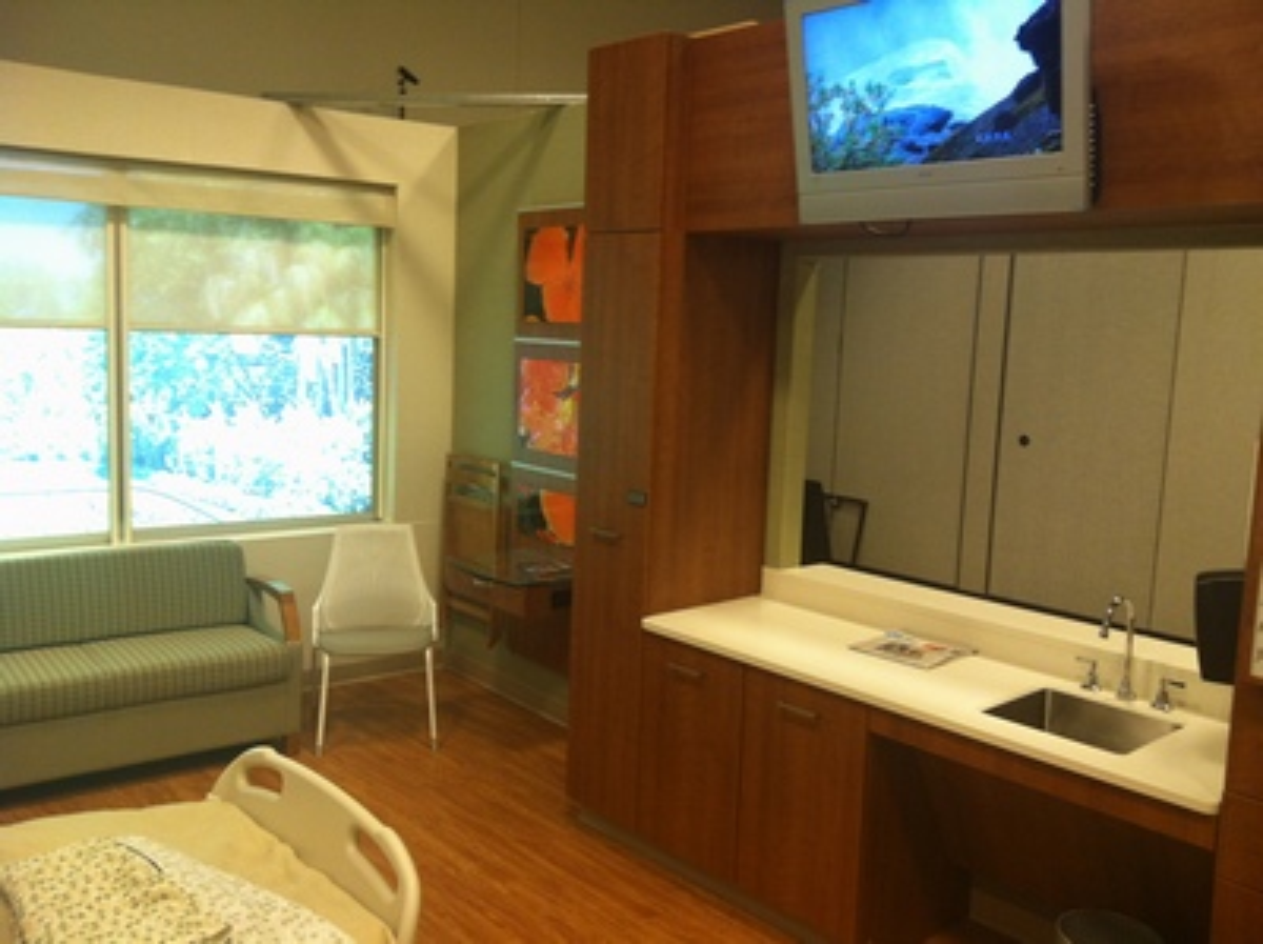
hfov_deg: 52.7
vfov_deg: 40.6
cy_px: 472
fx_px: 1275
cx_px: 632
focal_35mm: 35
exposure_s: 1/17
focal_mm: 3.85
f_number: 2.8
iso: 125
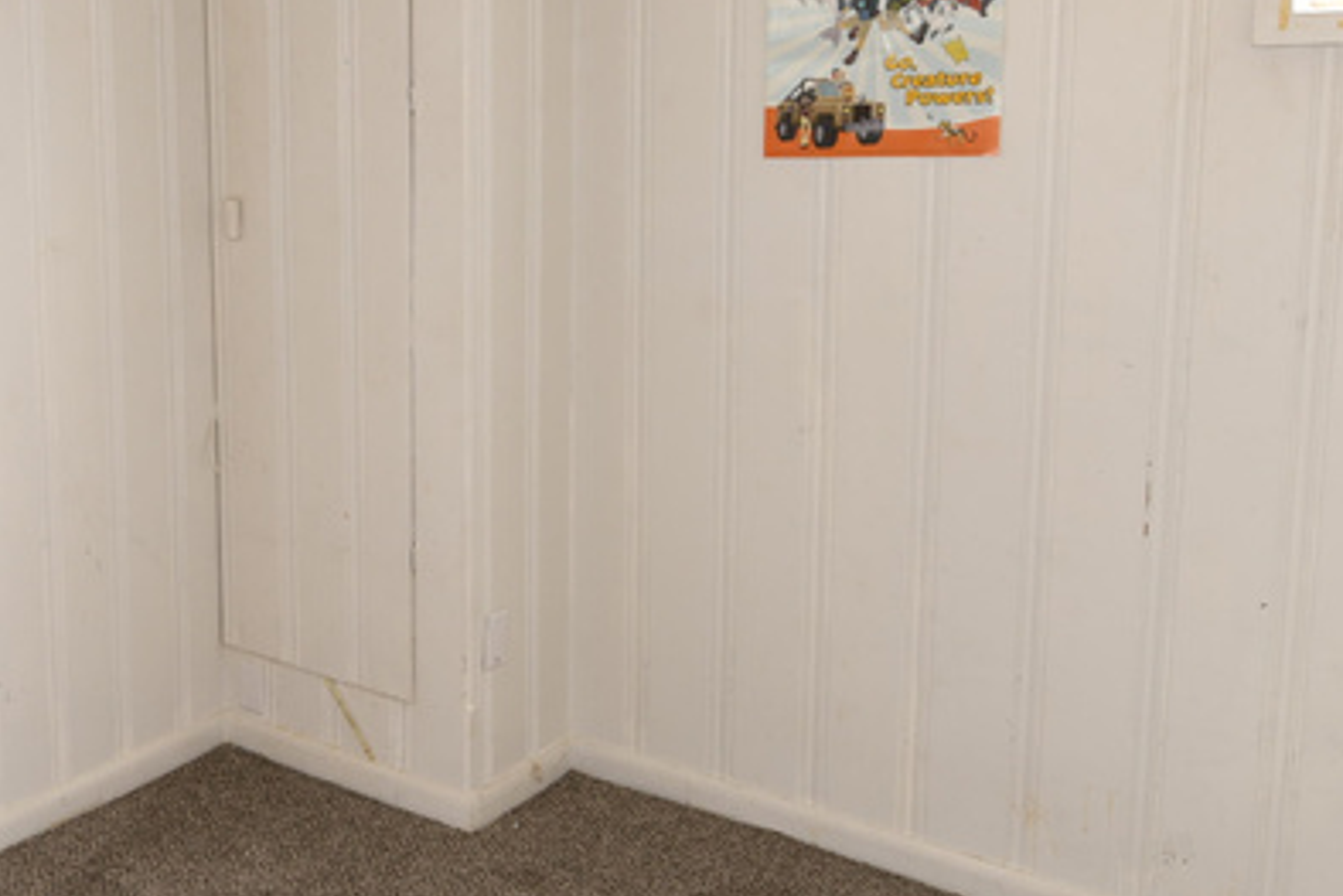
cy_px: 329
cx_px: 133
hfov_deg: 45.0
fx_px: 1455
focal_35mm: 39
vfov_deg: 34.0
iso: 200
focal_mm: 15
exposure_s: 1/2.5
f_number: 8
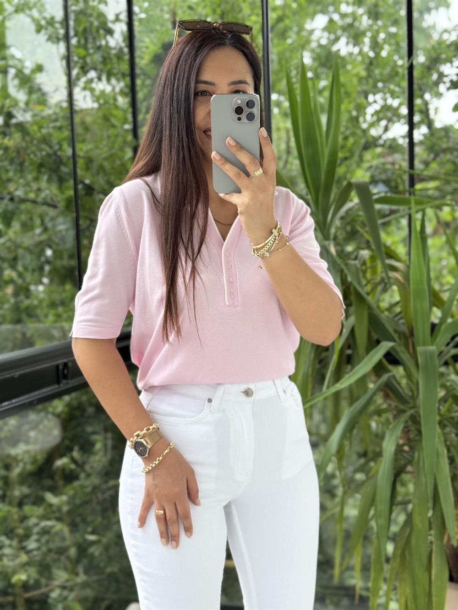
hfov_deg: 30.3
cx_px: 229
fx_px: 847
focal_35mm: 48
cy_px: 305
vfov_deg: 39.7
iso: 100
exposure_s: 1/119
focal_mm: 6.76
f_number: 1.78
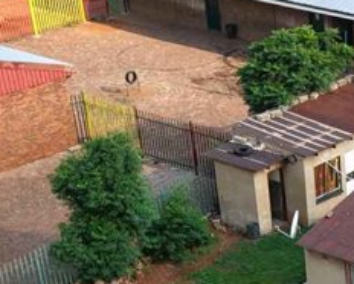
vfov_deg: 11.9
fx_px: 1269
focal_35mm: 121
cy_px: 495
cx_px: 496
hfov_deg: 15.0
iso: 110
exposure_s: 1/800
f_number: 1.8
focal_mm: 8.67
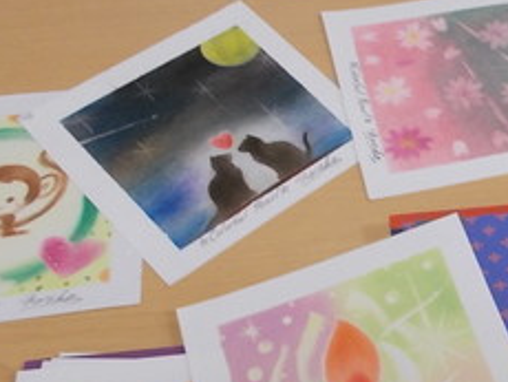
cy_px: 269
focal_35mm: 62
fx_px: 911
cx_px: 531
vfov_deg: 23.5
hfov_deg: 28.8
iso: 80
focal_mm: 4.6
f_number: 3.2
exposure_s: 1/30
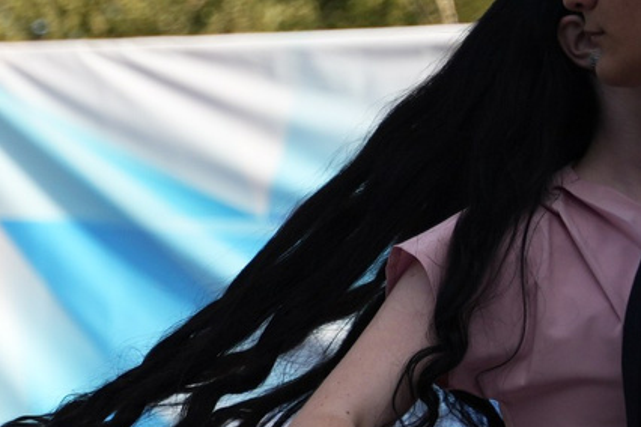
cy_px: 562
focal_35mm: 371
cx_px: -1132
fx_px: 6598
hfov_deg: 5.3
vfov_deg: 3.7
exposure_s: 1/500
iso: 160
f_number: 2.8
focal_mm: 61.6
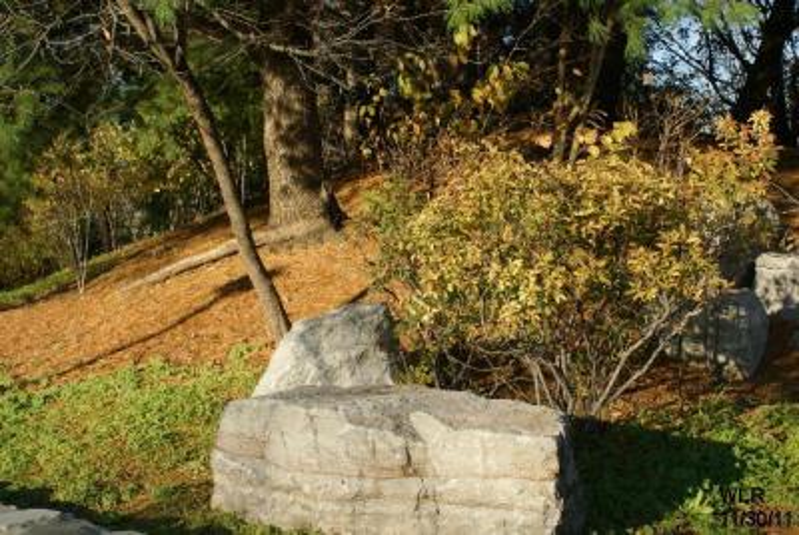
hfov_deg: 37.8
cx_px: 400
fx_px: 1167
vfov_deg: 25.8
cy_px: 268
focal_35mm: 52
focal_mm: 35
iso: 100
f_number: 9
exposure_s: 1/80
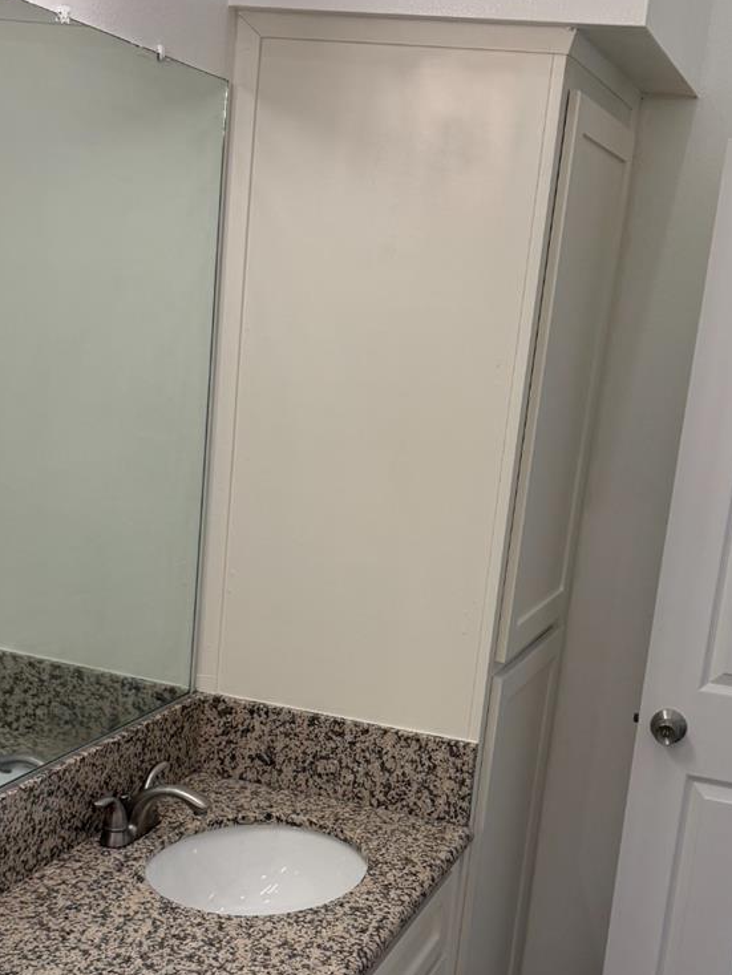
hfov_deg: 29.6
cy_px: 638
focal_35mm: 49
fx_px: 1381
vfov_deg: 38.5
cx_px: 423
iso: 100
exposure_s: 1/363
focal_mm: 6.76
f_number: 1.78
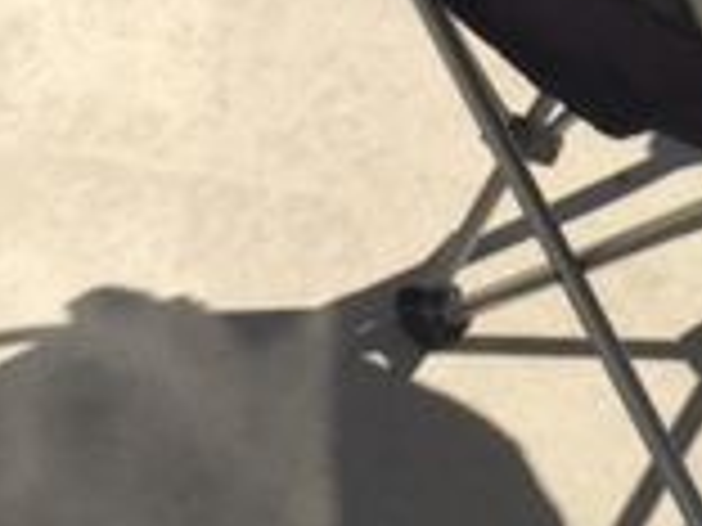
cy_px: -189
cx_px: 774
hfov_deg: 16.1
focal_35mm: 119
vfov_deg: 12.0
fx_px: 2413
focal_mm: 4.15
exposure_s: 1/1276
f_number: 2.2
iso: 32
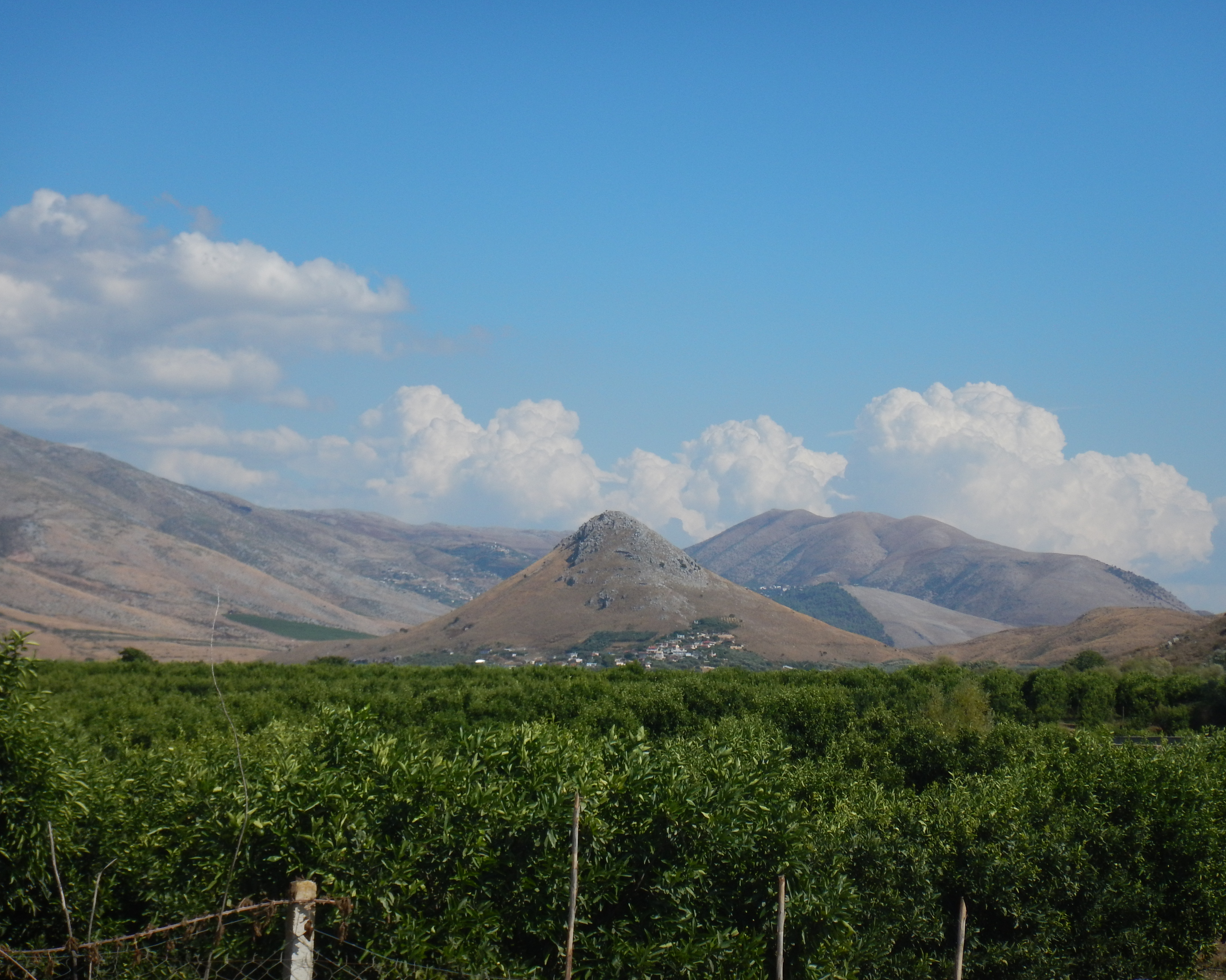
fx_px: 2540
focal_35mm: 70
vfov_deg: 21.9
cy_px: 489
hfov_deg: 27.1
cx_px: 638
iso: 125
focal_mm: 12
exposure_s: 1/1500
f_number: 4.5
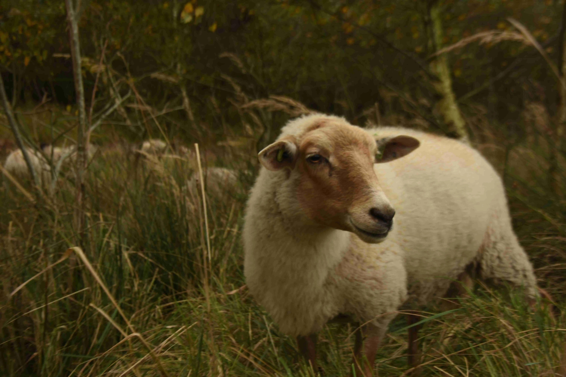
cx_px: 283
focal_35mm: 57
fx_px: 896
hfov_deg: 35.1
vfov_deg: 23.8
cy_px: 188
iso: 160
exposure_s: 1/125
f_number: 5.6
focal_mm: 38
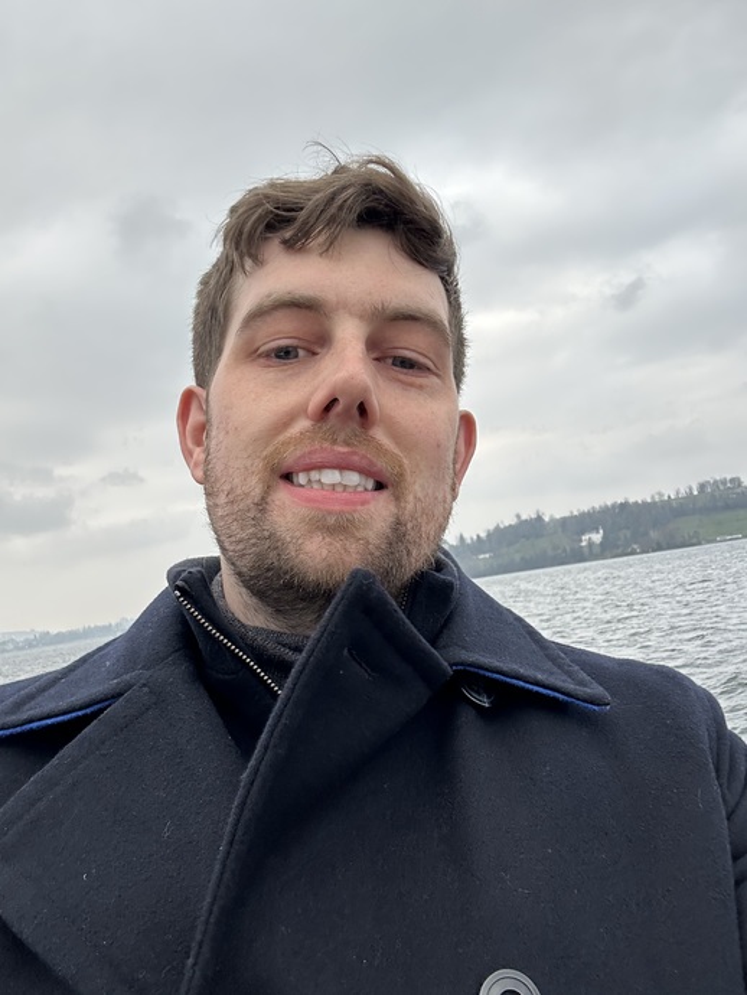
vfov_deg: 59.9
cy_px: 498
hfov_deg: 46.8
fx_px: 863
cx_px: 374
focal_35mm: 30
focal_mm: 2.69
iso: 32
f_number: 1.9
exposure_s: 1/121
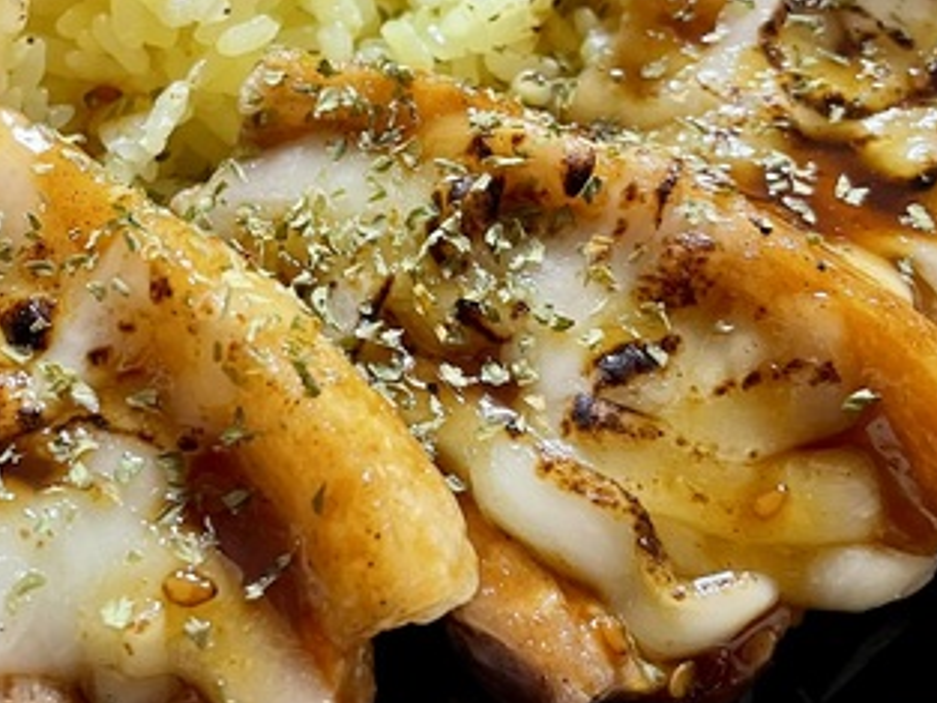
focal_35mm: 54
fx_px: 1462
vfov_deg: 26.7
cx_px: 281
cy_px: 176
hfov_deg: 35.0
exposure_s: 1/33
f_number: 1.6
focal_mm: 4.2
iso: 400
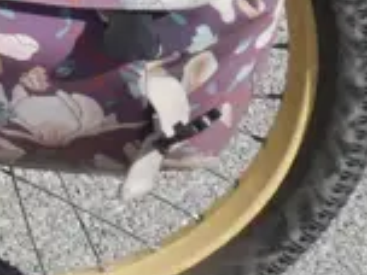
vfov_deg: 5.9
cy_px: -370
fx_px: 2566
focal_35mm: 242
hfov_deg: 7.3
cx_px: -727
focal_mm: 18
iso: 200
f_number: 8
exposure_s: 1/400
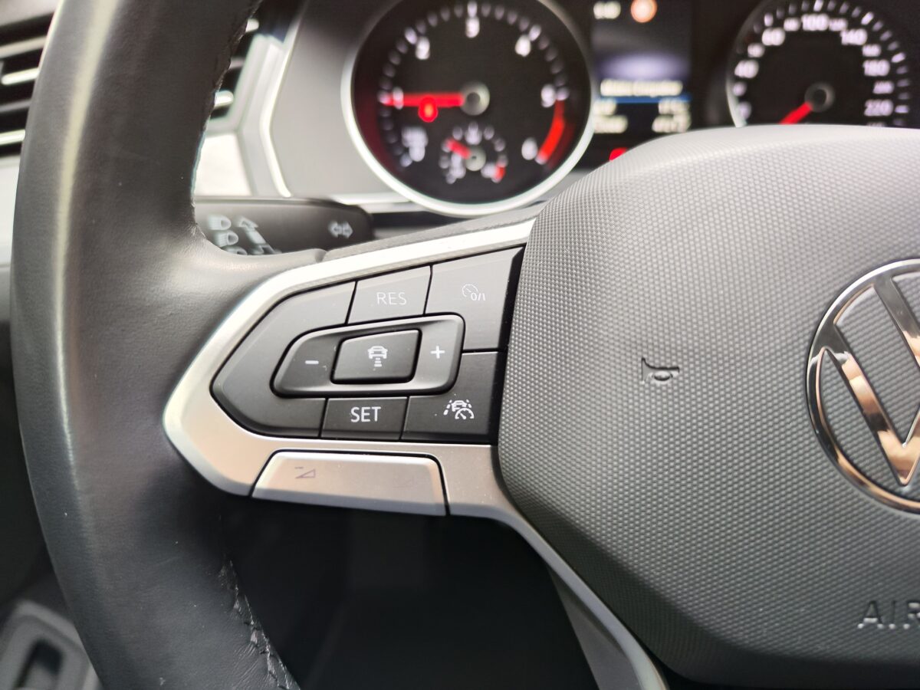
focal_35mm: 23
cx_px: 460
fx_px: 611
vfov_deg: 58.9
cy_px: 345
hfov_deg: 73.9
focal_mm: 7.01
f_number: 1.69
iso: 334
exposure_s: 1/90.2
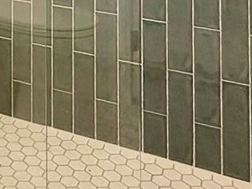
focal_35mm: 74
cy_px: -157
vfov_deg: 16.4
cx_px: -82
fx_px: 538
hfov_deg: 23.1
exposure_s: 1/120
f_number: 2.2
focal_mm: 2.22
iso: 100
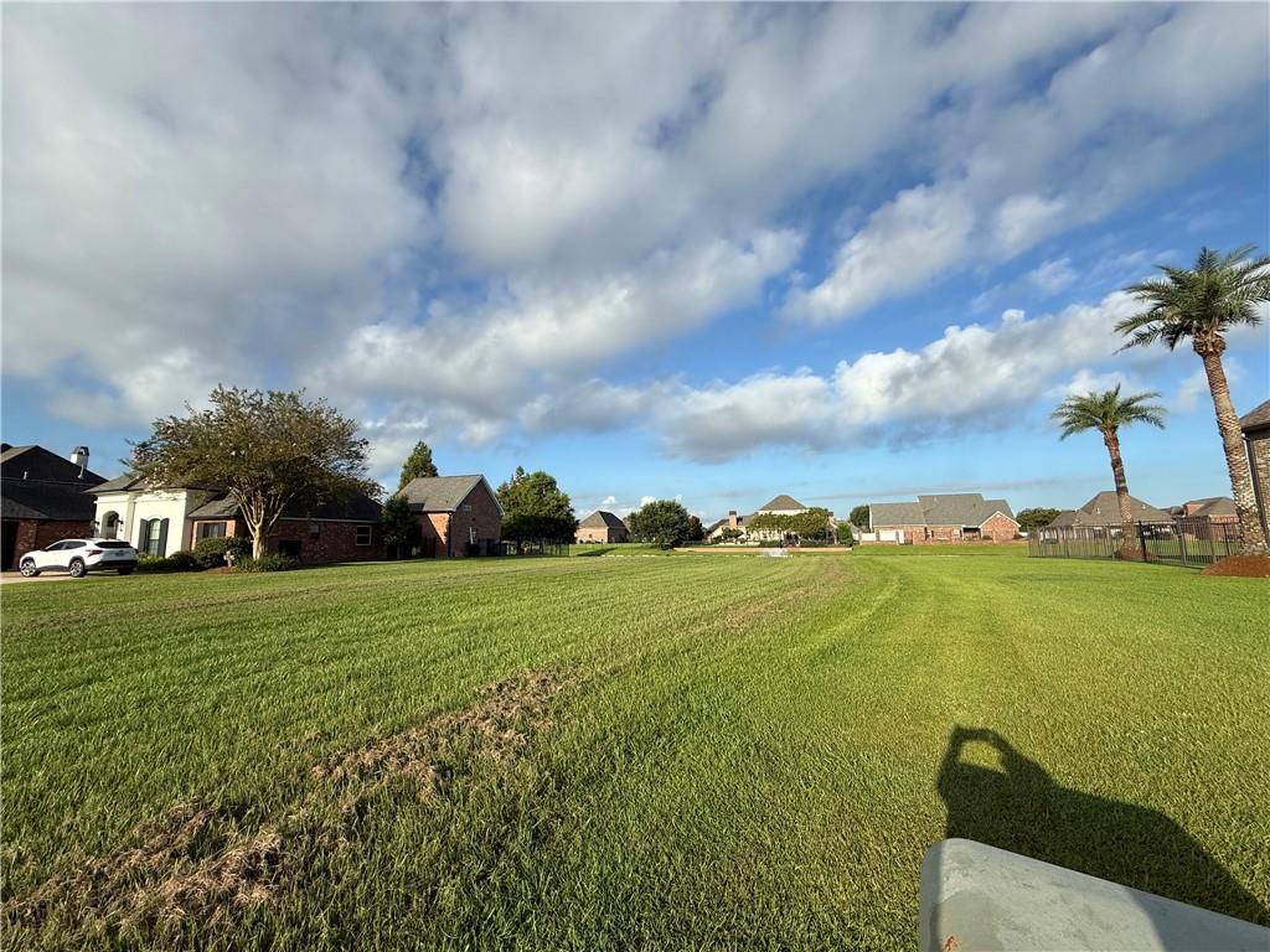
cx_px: 635
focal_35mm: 14
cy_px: 476
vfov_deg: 85.7
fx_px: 514
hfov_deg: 102.1
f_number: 2.2
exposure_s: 1/1901
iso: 50
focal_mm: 2.22
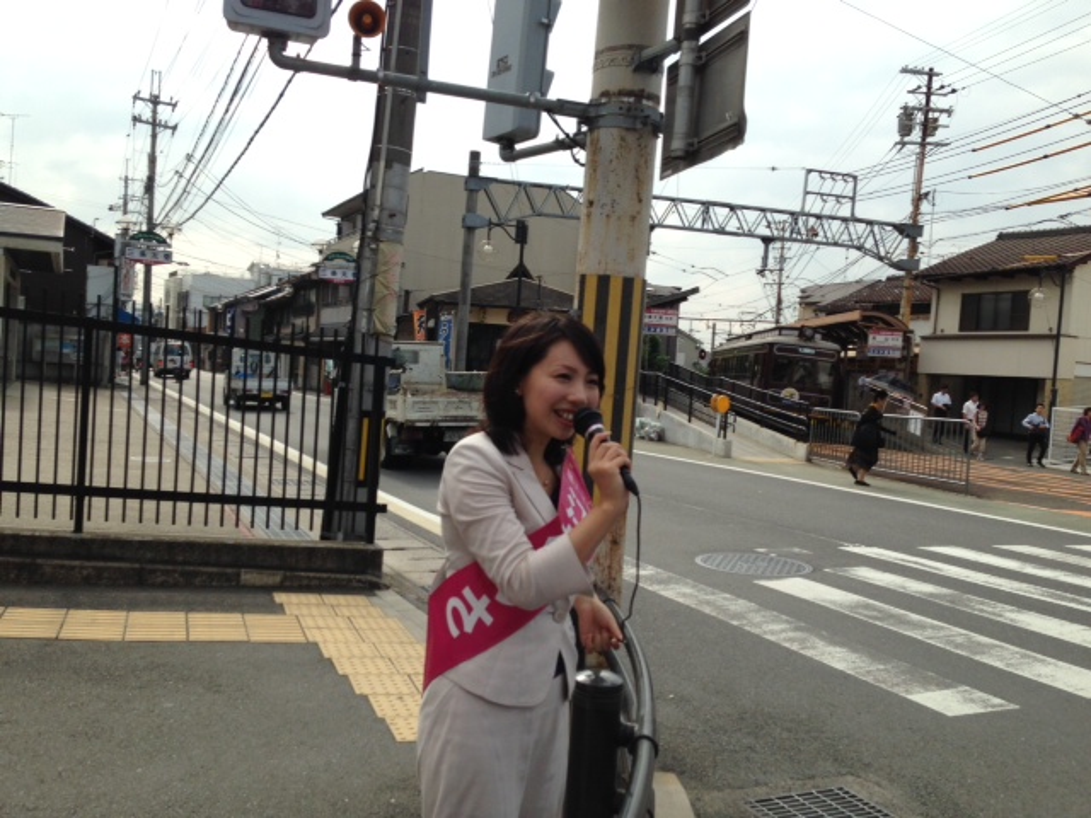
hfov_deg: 55.4
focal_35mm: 33
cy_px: 409
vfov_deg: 42.9
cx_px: 546
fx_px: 1040
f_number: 2.4
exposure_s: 1/1391
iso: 50
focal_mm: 4.13
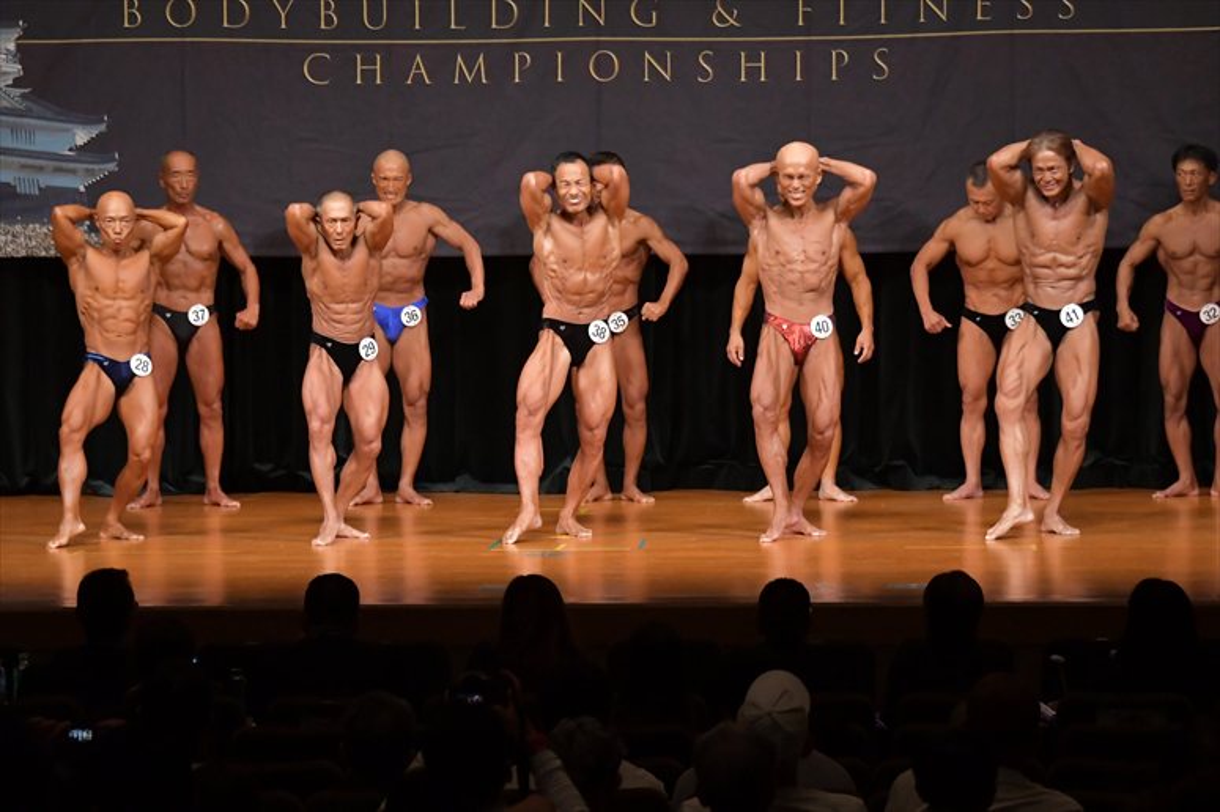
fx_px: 5318
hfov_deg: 13.1
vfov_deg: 8.7
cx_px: 610
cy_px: 406
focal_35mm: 157
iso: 5000
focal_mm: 105
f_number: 5.6
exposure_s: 1/400
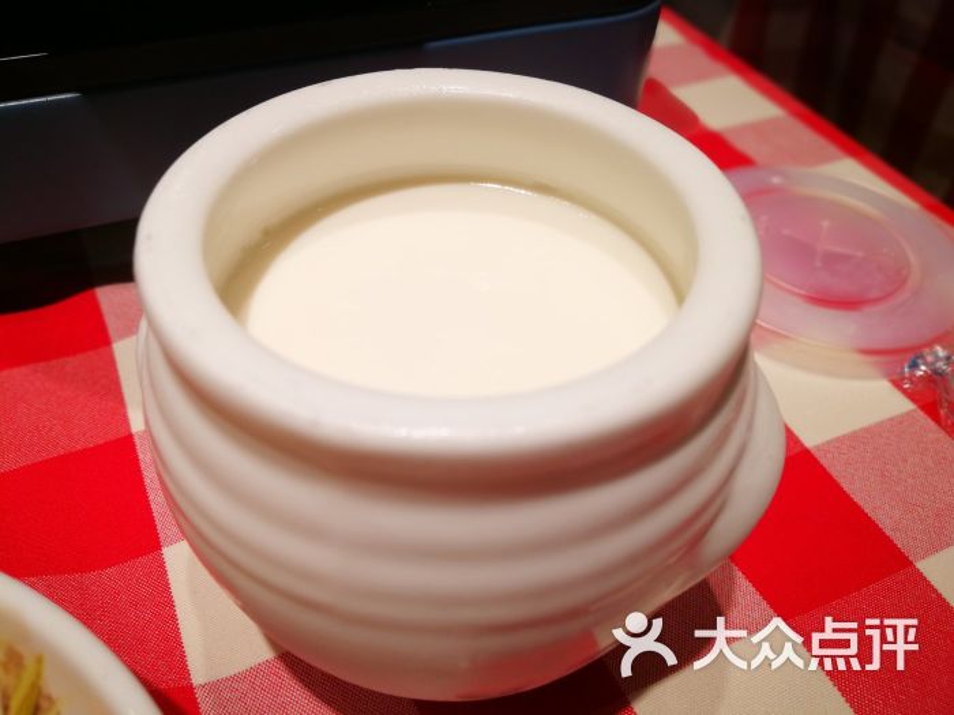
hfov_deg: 65.3
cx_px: 477
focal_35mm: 27
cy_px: 358
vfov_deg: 51.4
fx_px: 744
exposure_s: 1/102
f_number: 4
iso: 50
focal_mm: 3.95
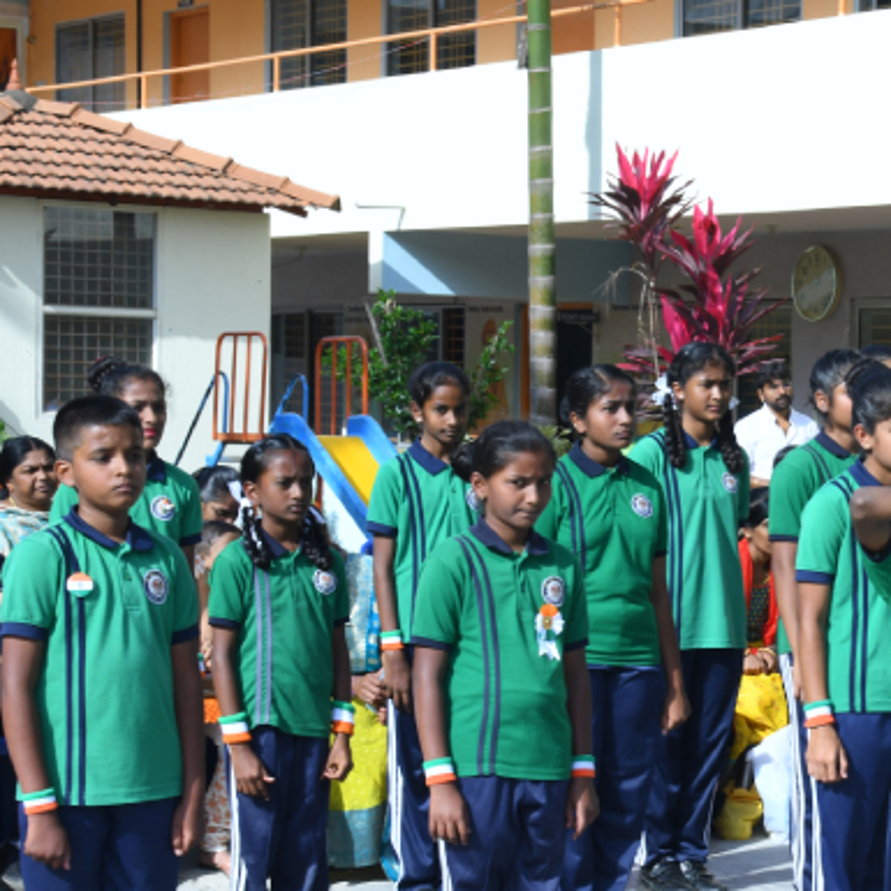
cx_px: 812
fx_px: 3058
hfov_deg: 16.4
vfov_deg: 16.6
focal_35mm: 105
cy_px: 567
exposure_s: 1/125
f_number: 11
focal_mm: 44
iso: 250
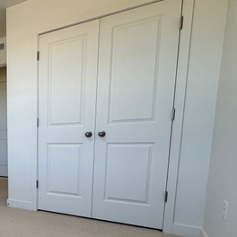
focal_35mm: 30
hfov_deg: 42.0
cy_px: 170
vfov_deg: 52.3
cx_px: -27
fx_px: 232
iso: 64
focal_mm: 2.22
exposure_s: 1/120
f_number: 2.2
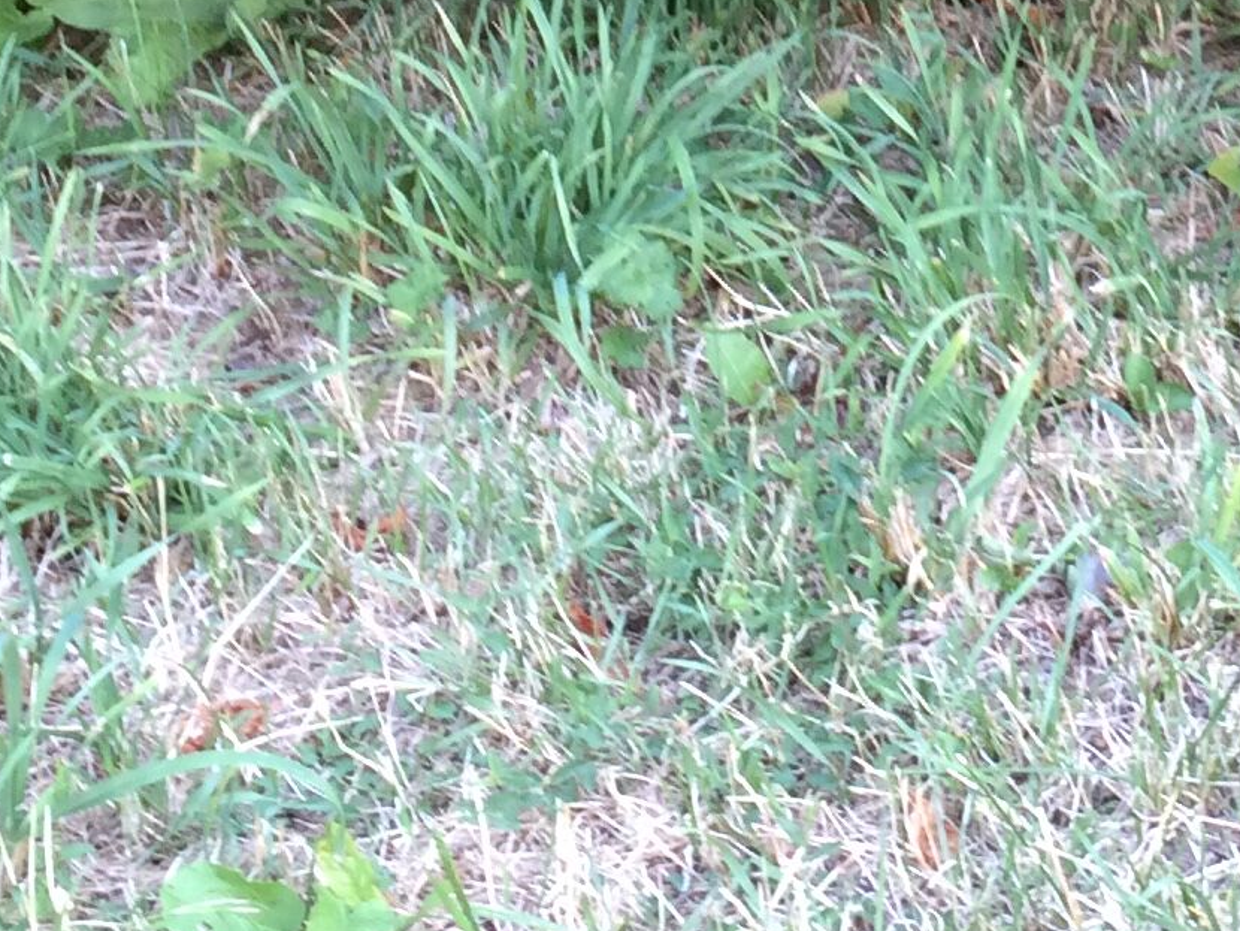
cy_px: -641
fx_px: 4085
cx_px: 1137
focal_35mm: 114
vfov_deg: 12.1
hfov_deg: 17.0
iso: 40
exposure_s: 1/50
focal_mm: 4.15
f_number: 2.2
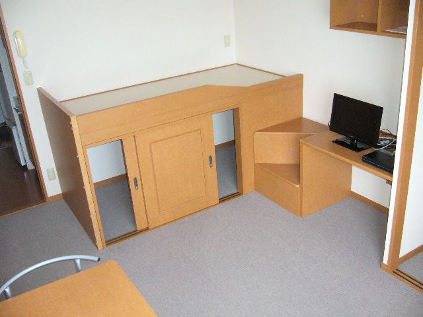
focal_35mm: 35
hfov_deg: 52.6
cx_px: 212
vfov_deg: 40.7
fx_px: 428
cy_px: 158
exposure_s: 1/30
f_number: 2.8
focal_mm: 5.8
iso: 320
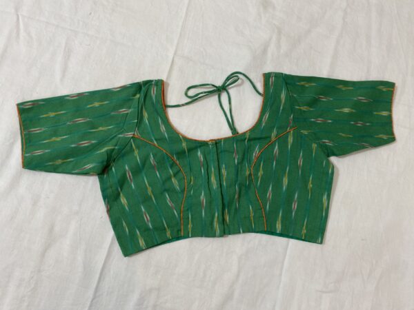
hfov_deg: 67.3
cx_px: 207
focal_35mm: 26
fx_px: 311
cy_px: 155
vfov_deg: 53.1
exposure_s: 1/50
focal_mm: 4.25
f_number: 1.8
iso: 80
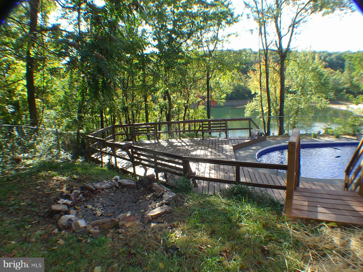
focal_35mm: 37
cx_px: 182
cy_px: 136
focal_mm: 5.8
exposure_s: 1/90
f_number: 4.7
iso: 100
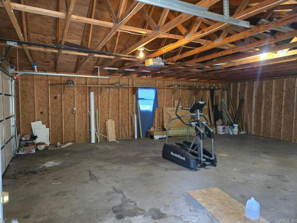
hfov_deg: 73.9
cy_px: 112
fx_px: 197
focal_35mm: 23
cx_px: 148
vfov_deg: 58.9
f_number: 1.8
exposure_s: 1/60
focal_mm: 5.4
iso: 800
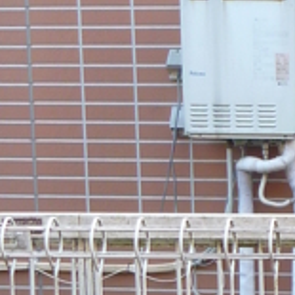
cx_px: 577
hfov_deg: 10.0
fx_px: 1572
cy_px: 373
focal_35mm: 163
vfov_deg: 10.5
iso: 80
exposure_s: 1/50
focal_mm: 4.9
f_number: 3.3
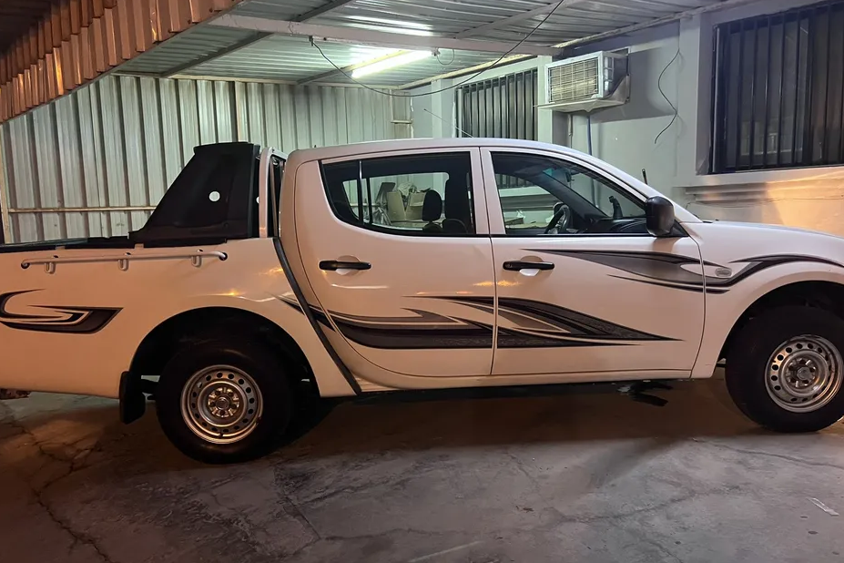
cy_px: 309
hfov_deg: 65.5
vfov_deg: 46.3
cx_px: 418
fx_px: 656
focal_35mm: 28
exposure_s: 1/33
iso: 640
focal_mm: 5.7
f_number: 1.5
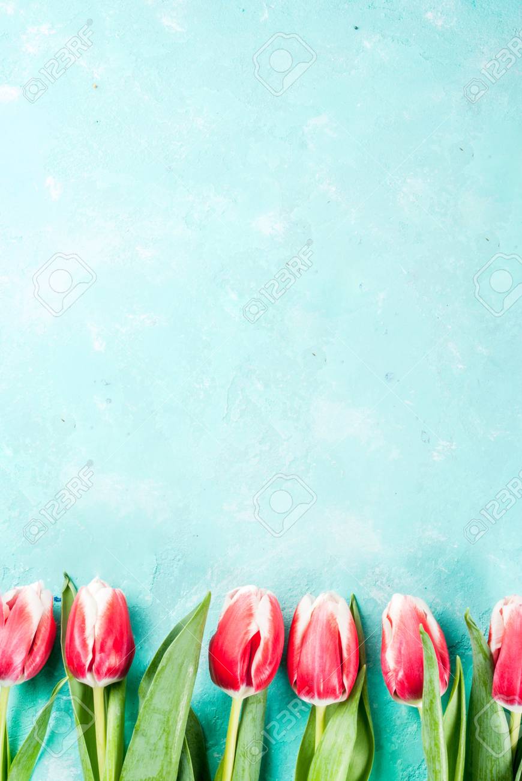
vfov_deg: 37.8
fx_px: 1139
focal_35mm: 52
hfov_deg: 25.8
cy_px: 390
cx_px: 261
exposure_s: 1/125
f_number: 14
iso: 100
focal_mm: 35
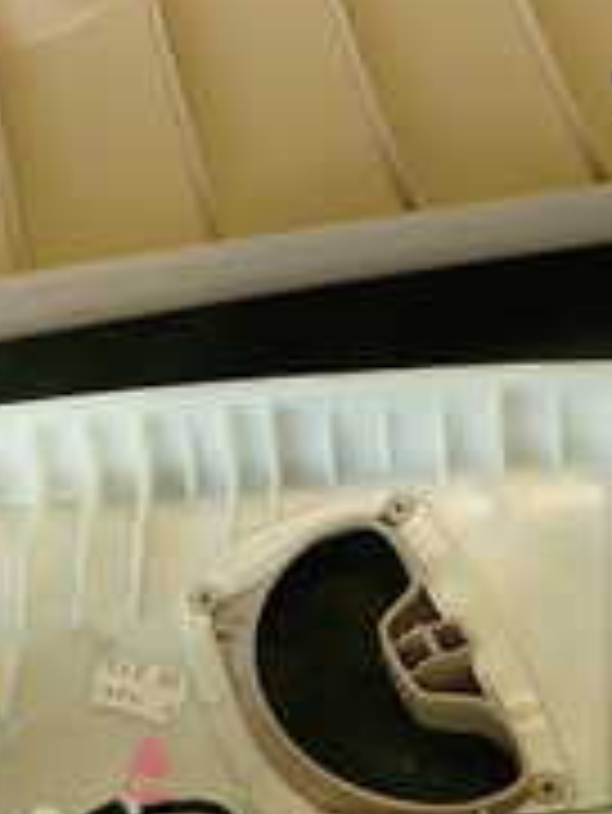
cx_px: 90
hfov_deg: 17.6
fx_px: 1954
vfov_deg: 23.5
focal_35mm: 83
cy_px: 454
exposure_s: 1/80
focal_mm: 4.5
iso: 100
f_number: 2
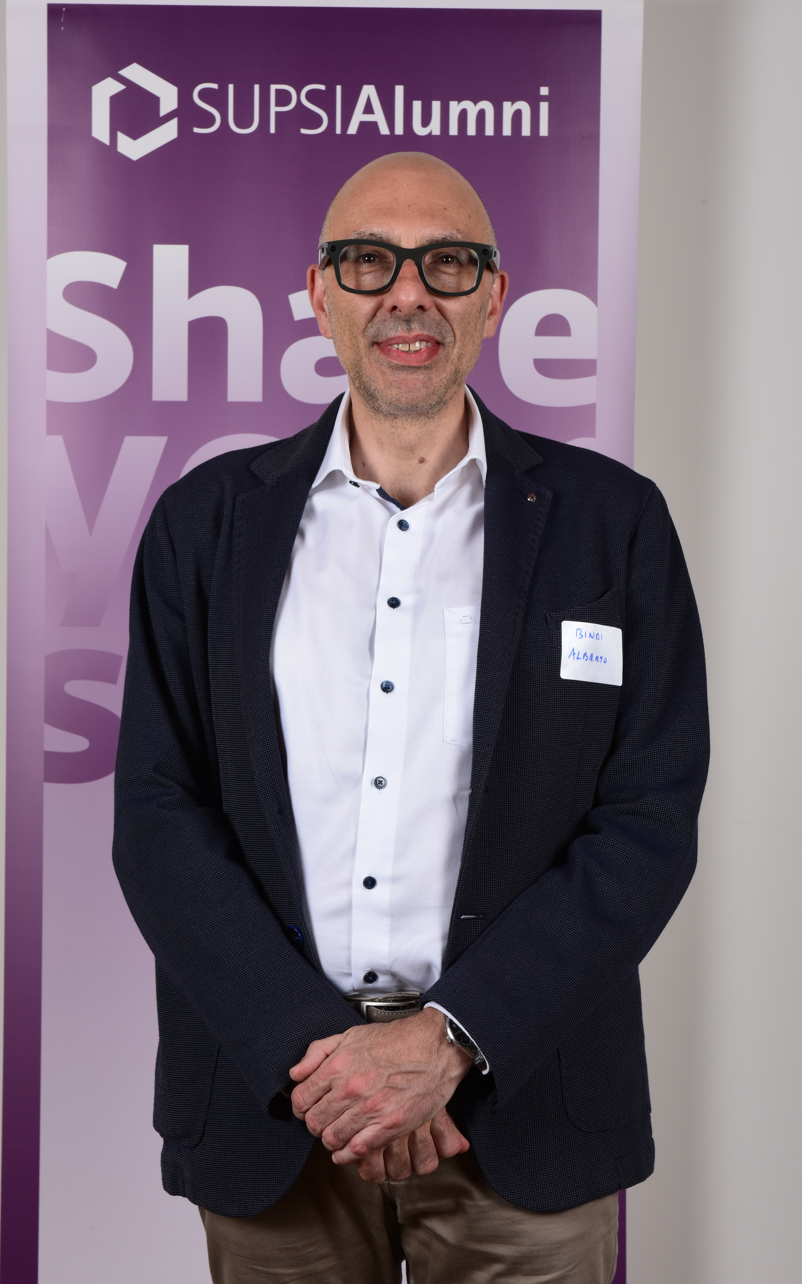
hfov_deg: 16.1
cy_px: 562
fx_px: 2833
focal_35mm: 81
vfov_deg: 25.5
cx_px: 374
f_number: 13
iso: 250
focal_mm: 70
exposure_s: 1/125
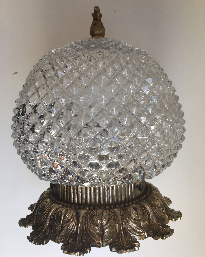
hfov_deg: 47.1
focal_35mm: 31
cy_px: 128
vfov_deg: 57.2
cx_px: 105
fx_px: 235
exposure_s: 1/100
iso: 32
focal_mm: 4.15
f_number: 2.2
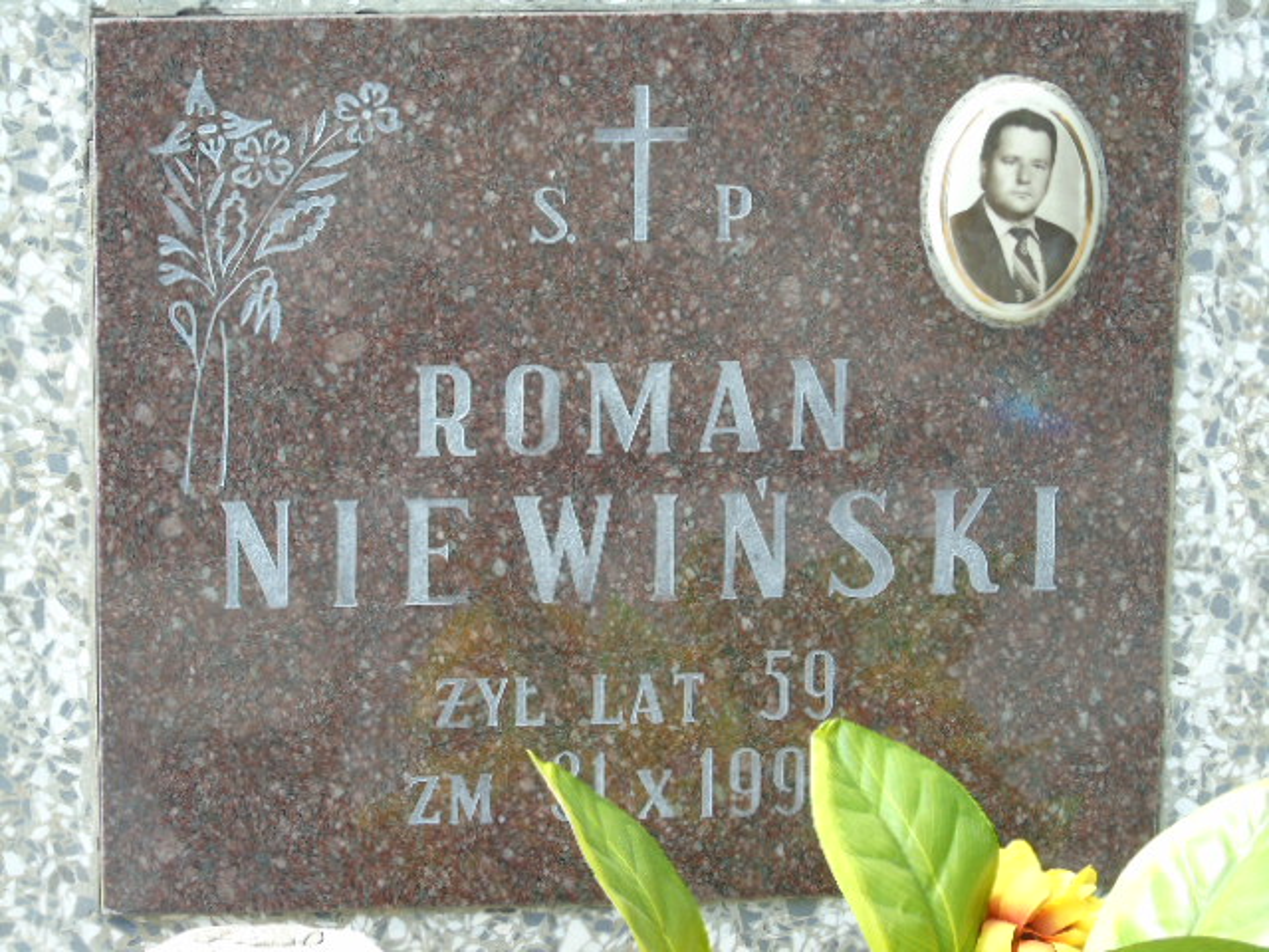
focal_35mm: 142
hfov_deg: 13.9
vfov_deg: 10.4
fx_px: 5206
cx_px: 634
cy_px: 476
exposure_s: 1/125
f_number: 4.7
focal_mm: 25
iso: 100
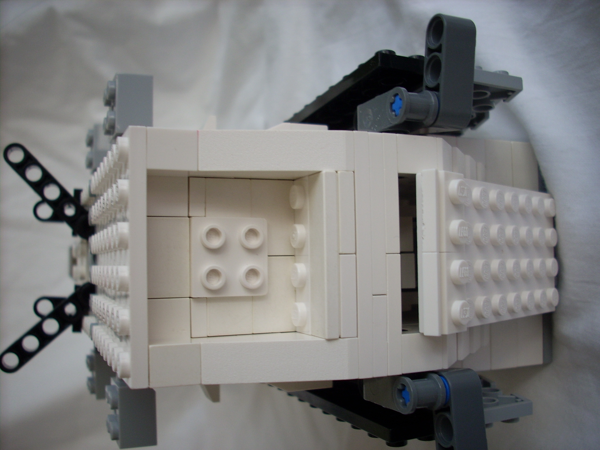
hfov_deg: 50.1
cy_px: 225
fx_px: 641
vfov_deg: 38.7
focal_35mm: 37
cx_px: 300
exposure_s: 1/60
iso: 64
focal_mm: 6.2
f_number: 2.8
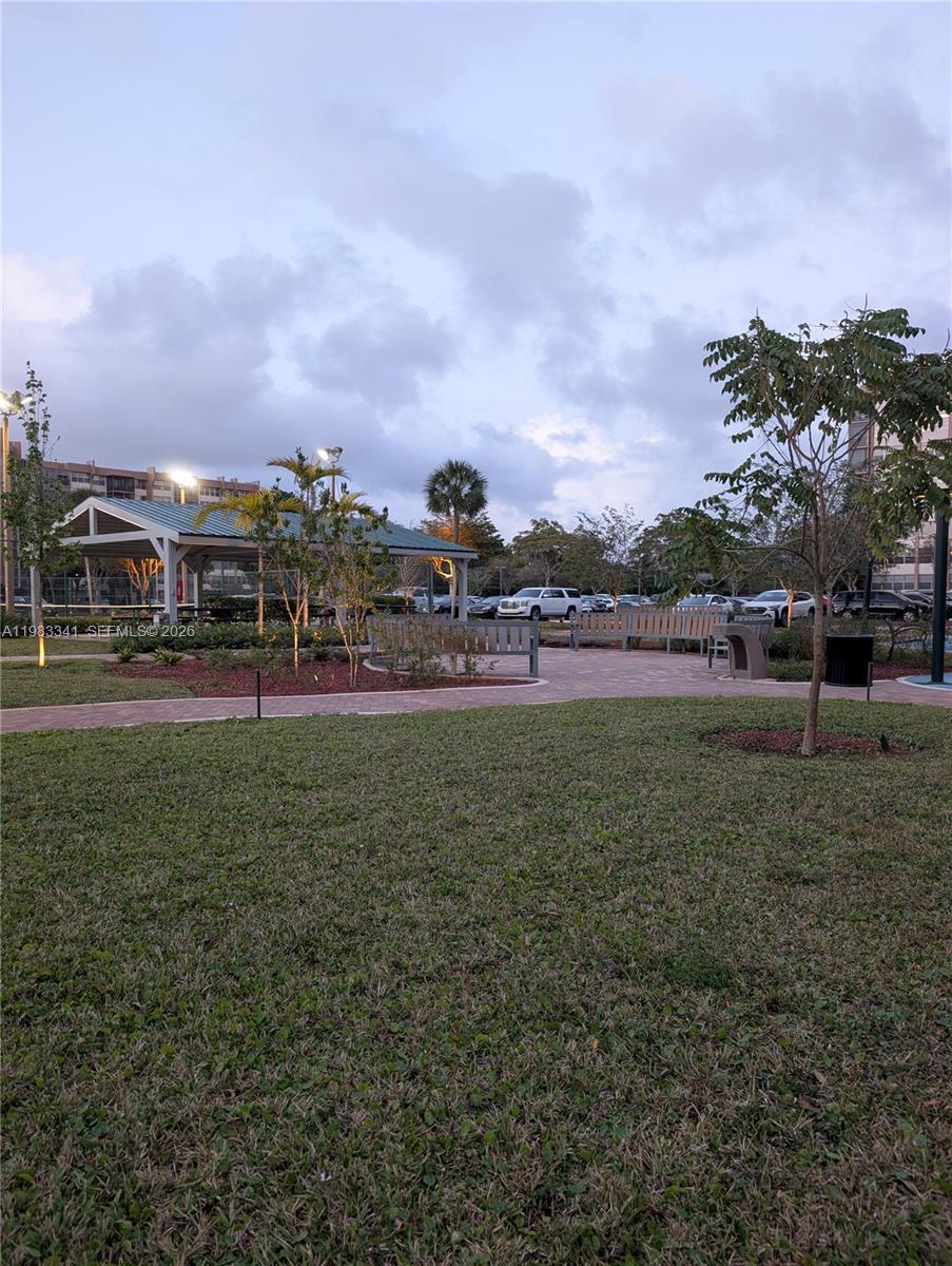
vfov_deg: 71.5
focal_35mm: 24
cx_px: 476
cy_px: 633
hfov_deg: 56.9
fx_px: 878
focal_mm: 6.9
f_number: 1.68
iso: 151
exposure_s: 1/30
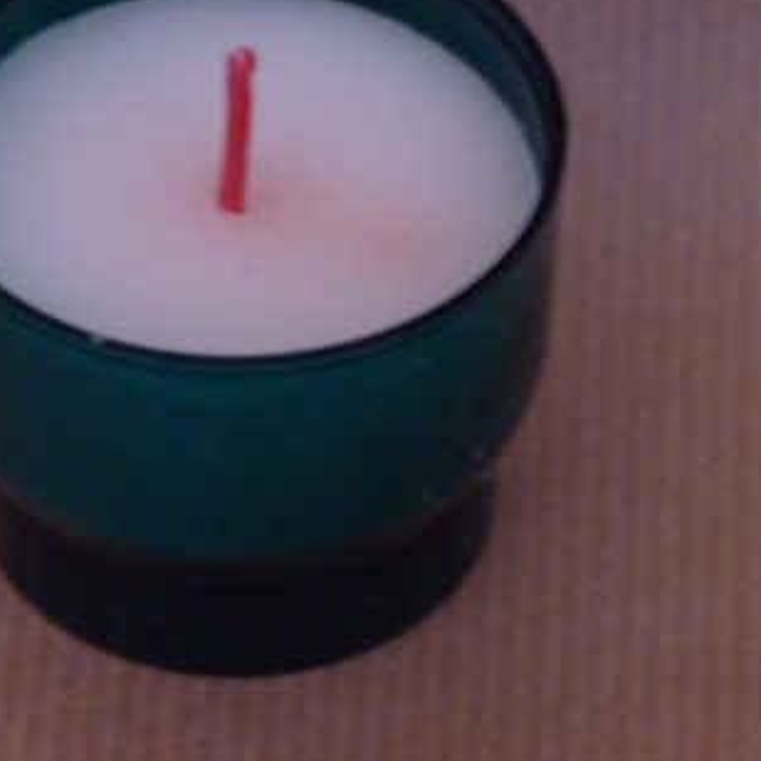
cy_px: 180
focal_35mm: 246
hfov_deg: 7.1
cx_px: 245
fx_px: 6119
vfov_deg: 7.1
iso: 400
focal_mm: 23.7
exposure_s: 1
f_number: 3.6
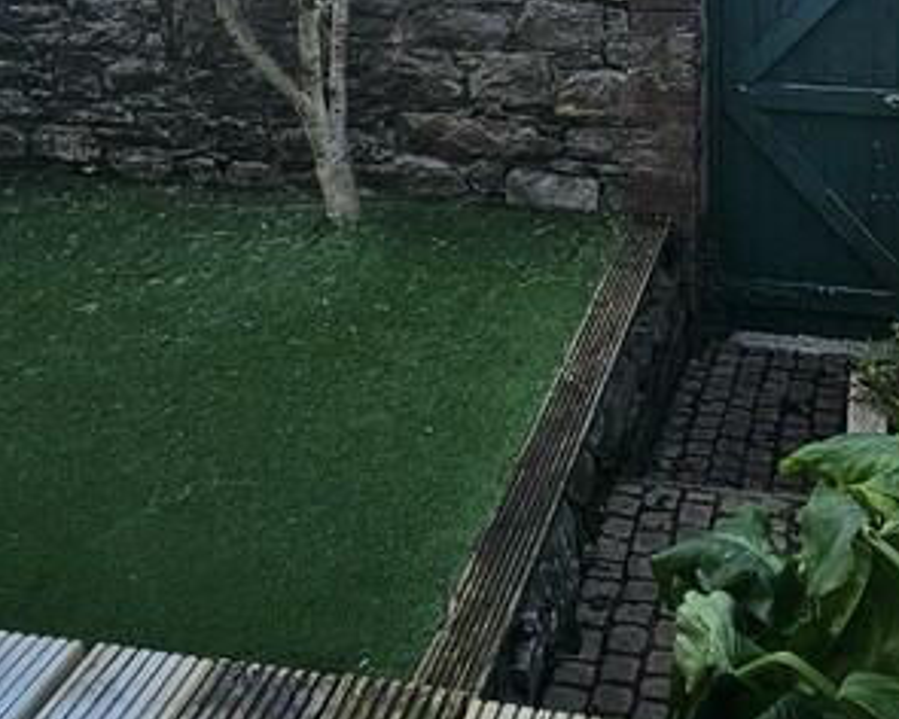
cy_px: -30
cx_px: 652
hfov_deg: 41.0
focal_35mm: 44
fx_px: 1171
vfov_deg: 31.1
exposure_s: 1/235
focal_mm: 2.2
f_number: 2.2
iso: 50
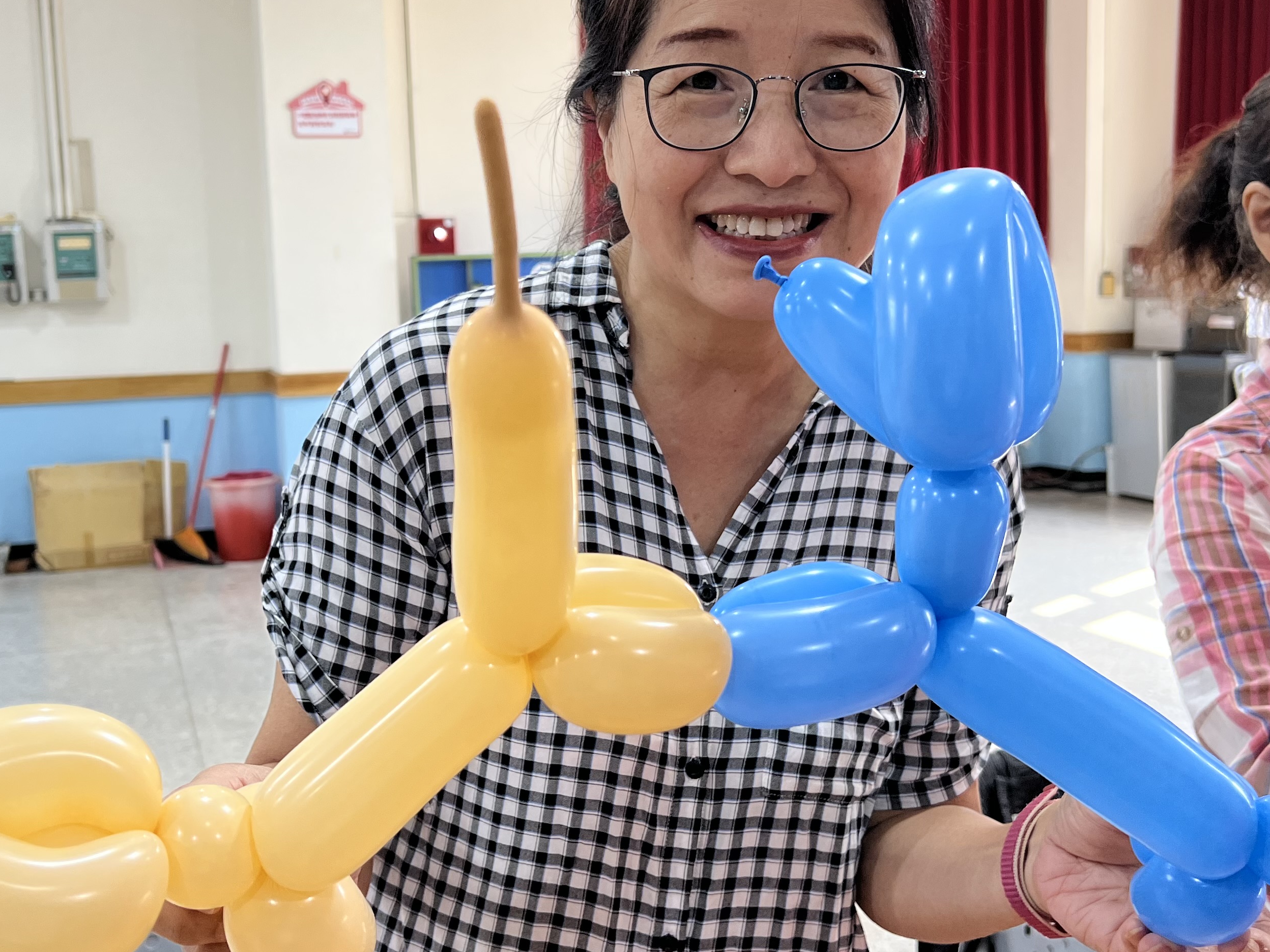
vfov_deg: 34.3
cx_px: 575
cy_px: 480
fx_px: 1541
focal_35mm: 42
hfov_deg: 44.7
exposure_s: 1/120
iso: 80
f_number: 1.5
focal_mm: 5.7
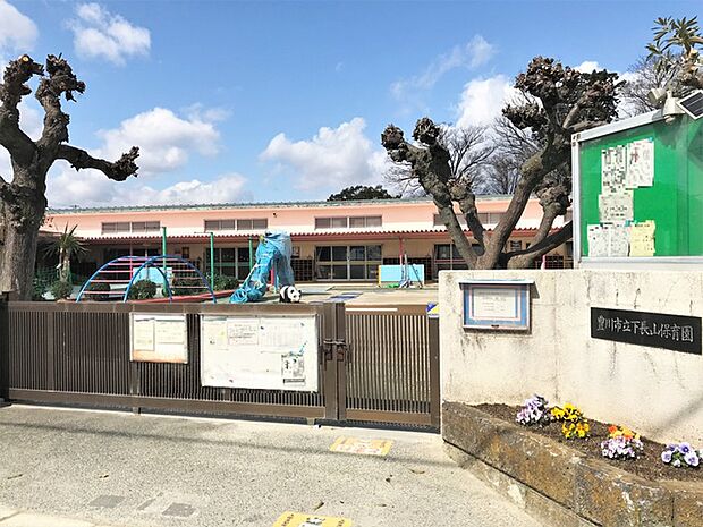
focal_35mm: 28
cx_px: 352
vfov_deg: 49.7
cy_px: 264
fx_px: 569
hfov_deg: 63.4
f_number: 1.8
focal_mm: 3.99
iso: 20
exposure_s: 1/4000
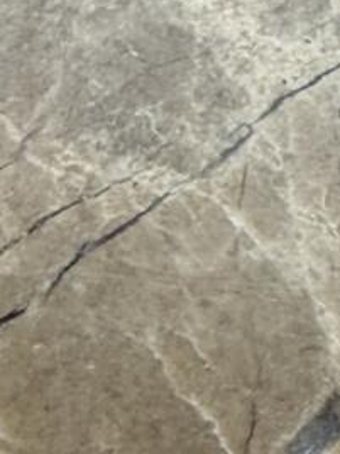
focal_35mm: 161
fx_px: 2108
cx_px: 452
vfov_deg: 10.7
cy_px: 1030
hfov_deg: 9.1
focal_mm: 2.22
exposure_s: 1/99
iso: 40
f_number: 2.2
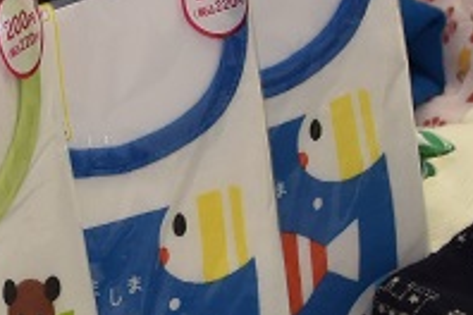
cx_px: 36
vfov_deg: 4.2
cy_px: 150
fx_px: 4333
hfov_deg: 6.2
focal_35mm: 330
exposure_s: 1/125
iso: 640
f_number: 5.6
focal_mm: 29
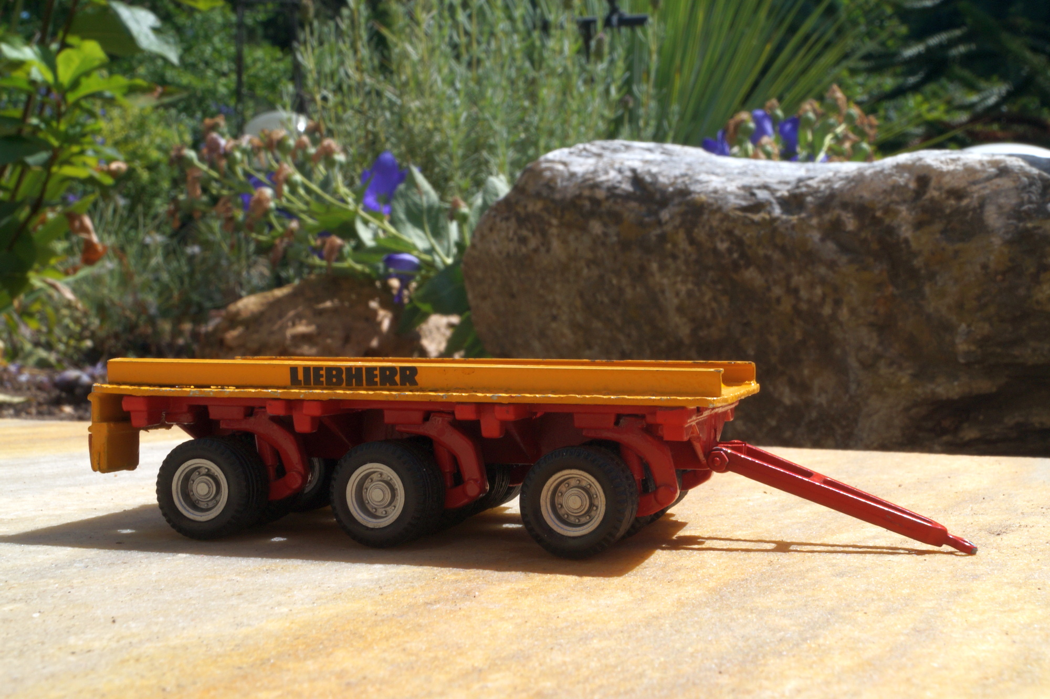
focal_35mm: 52
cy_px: 350
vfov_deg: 25.7
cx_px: 525
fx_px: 1530
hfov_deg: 37.9
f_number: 25
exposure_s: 1/60
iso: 200
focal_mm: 35
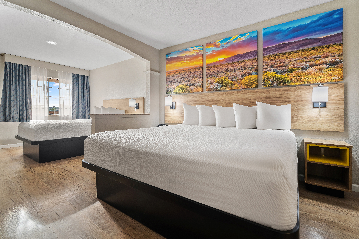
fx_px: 160
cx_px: 180
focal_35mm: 16
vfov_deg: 73.7
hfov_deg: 96.7
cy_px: 120
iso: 100
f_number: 5.6
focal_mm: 16
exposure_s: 1/1.67
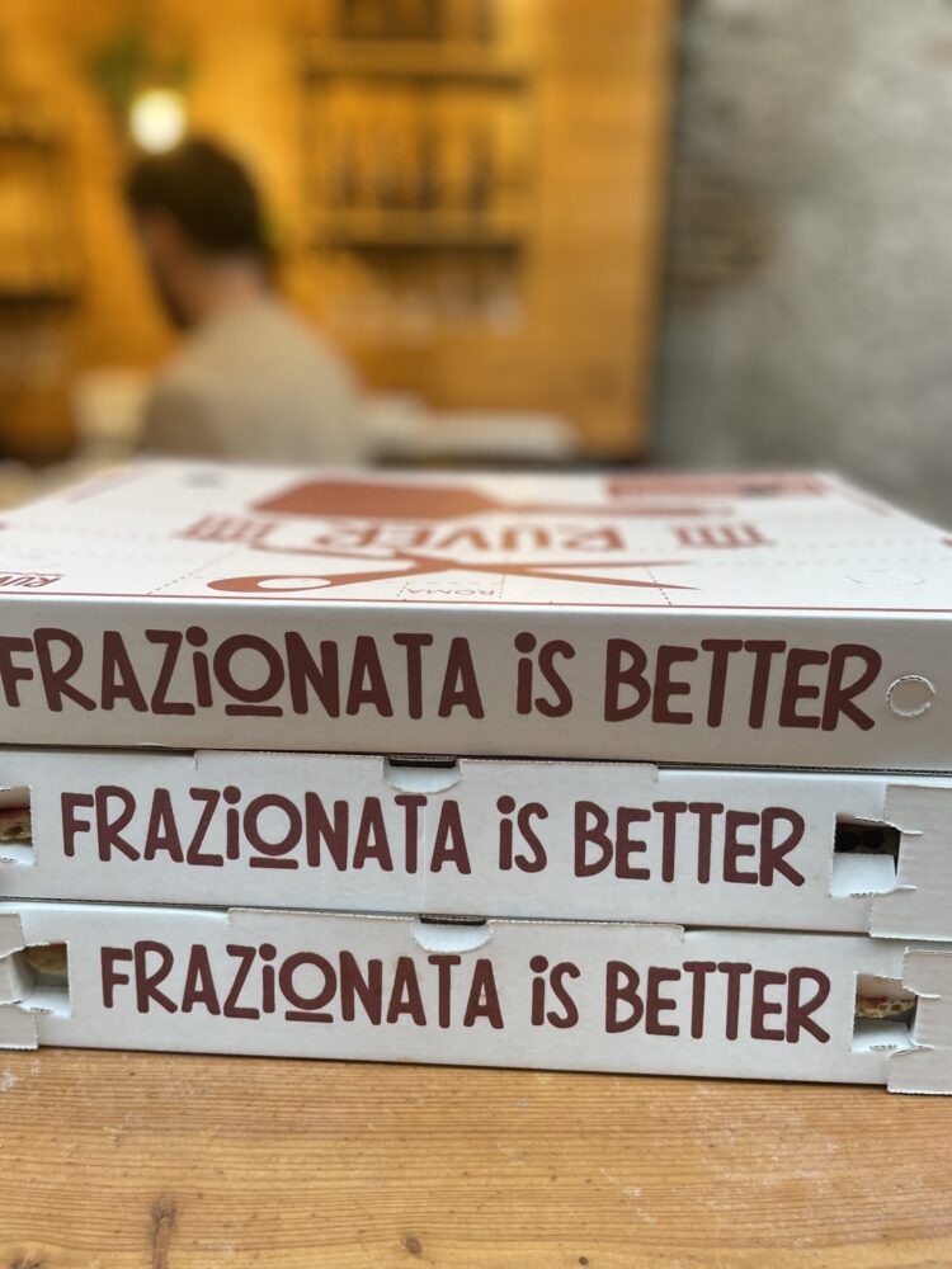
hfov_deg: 53.1
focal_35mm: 26
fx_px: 953
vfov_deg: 67.3
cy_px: 634
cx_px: 476
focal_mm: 4.2
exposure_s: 1/100
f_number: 1.6
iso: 100
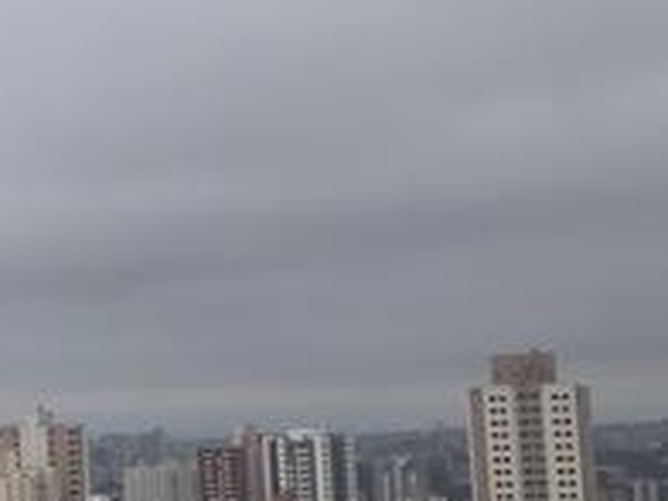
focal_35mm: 103
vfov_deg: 14.4
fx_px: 1988
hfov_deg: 16.3
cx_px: -511
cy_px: 300
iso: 25
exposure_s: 1/4049
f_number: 1.8
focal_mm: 3.99
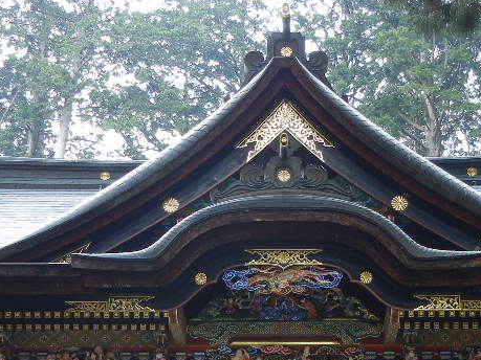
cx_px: 248
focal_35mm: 87
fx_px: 1209
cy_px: 342
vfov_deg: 16.7
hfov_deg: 22.5
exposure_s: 1/30
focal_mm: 7.1
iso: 212
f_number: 3.7
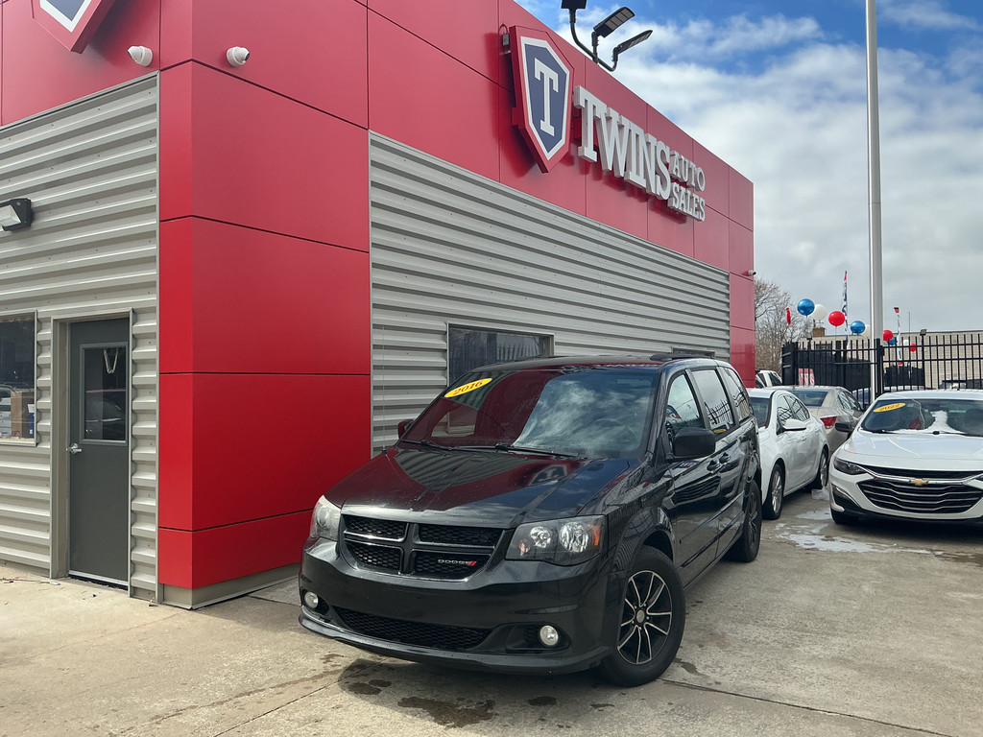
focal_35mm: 29
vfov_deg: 48.2
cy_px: 368
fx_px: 824
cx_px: 492
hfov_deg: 61.7
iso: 25
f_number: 1.8
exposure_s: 1/1534
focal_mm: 3
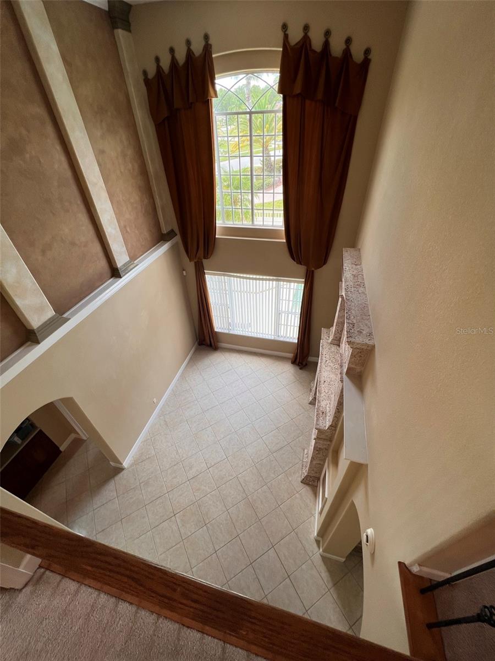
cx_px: 248
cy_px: 330
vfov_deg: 106.2
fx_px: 248
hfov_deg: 89.9
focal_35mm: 13
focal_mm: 1.57
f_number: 1.8
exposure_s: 1/112
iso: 32
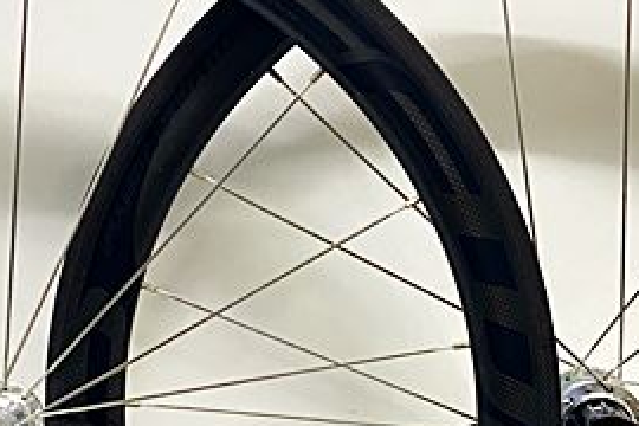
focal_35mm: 80
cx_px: 291
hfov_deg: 25.4
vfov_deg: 16.8
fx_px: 1420
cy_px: 402
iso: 800
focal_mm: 4.25
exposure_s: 1/25
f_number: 1.8
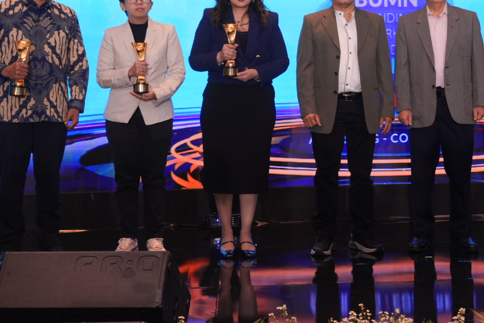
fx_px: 875
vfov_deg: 20.7
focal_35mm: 65
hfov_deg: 30.4
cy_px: 67
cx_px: 367
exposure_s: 1/200
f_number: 5.6
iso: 2000
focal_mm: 37
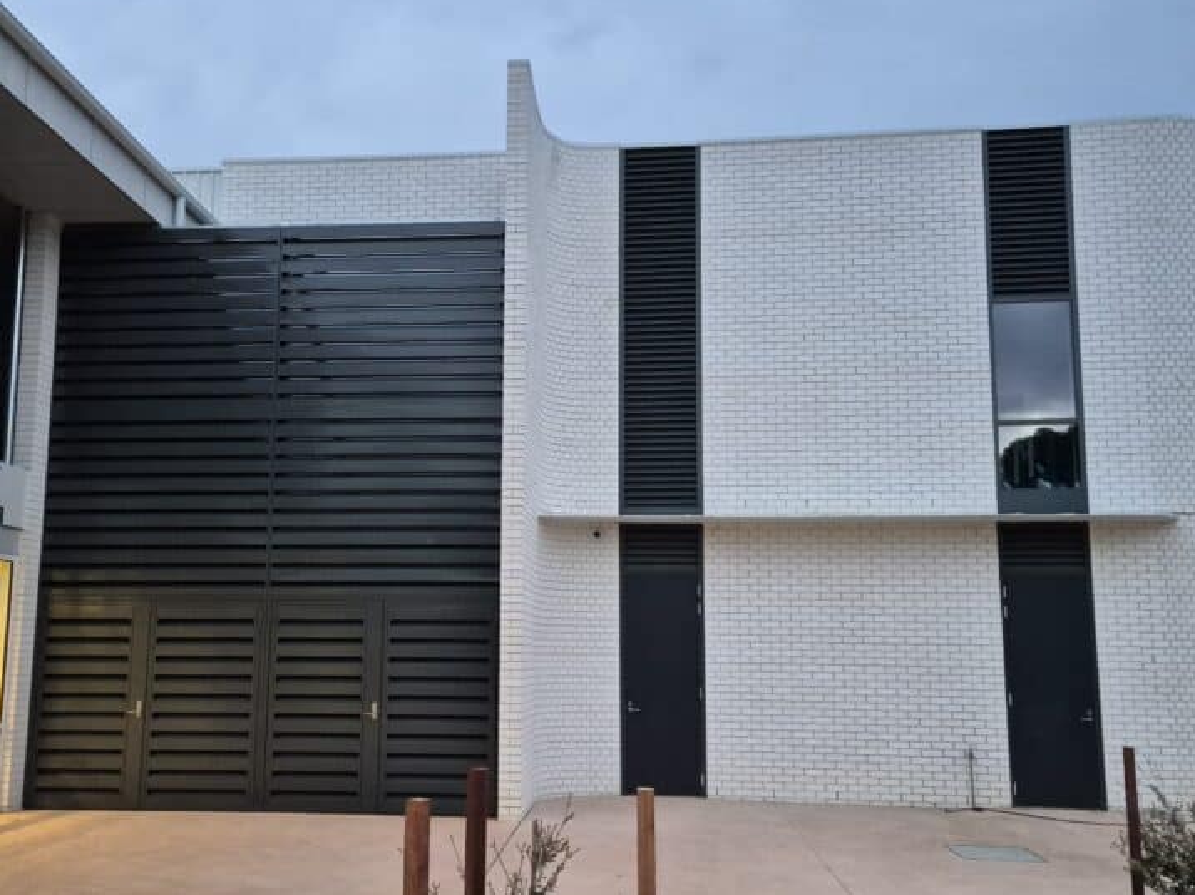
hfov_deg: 55.3
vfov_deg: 42.9
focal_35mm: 33
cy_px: 487
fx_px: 1139
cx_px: 534
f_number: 1.8
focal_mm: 5.4
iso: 500
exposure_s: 1/100
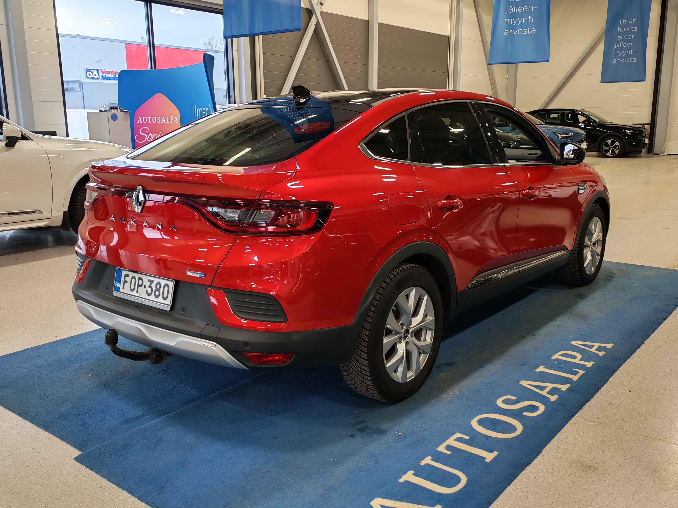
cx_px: 339
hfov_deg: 55.4
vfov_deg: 42.9
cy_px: 254
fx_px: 646
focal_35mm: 33
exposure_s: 1/100
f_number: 1.9
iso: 100
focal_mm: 6.12
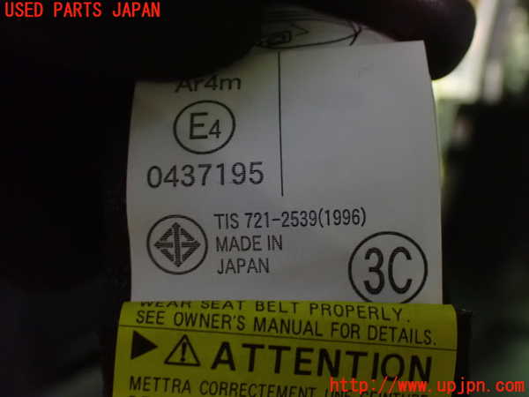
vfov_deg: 32.9
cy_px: 198
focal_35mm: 44
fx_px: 672
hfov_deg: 42.9
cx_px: 264
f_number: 2.9
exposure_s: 1/20
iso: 1600
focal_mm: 7.84
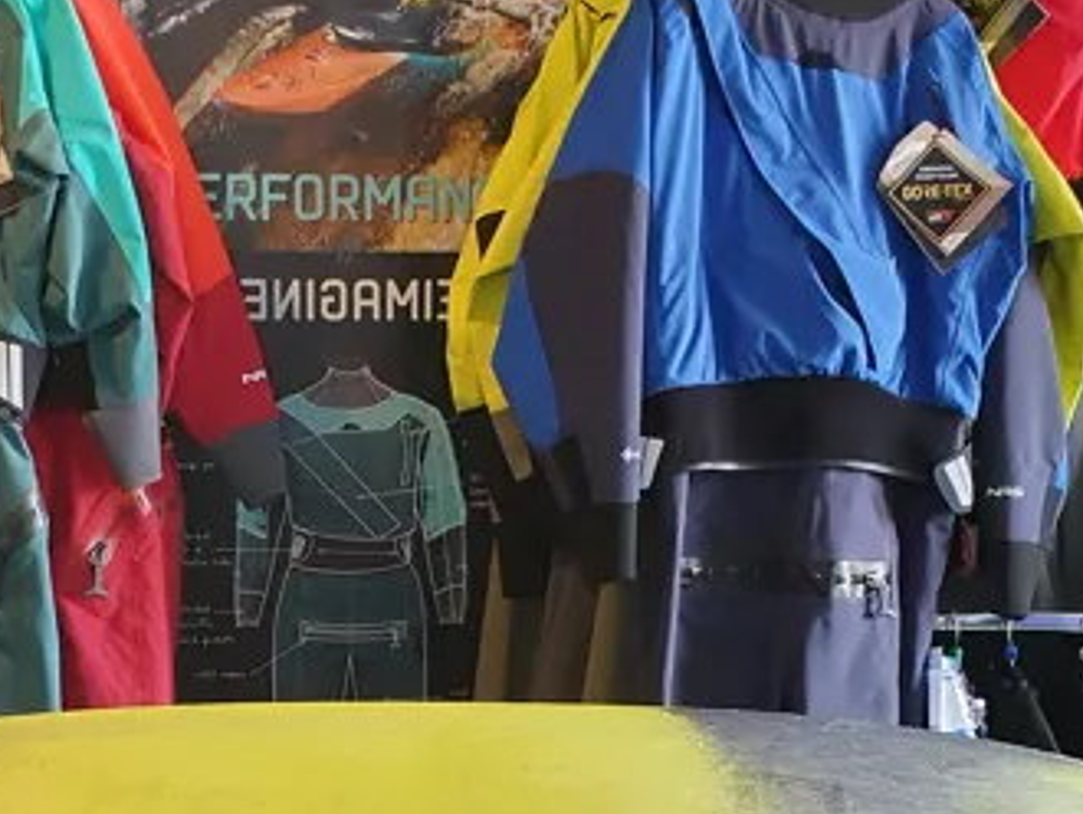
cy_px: 709
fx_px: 1972
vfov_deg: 22.8
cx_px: 423
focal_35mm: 63
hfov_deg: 30.6
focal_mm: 4.32
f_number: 2.4
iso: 640
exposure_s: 1/50
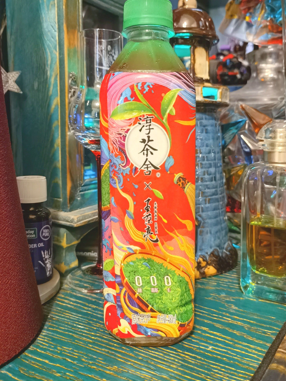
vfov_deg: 55.3
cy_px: 173
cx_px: 150
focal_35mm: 33
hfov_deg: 42.9
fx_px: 364
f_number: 1.9
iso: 800
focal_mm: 6.67
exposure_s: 1/25
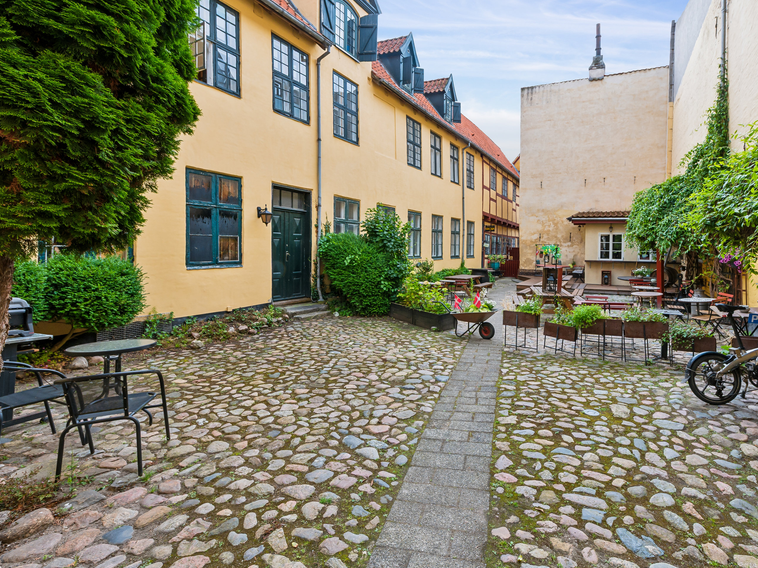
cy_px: 281
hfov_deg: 87.0
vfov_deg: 71.6
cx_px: 442
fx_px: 394
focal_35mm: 18
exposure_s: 1/125
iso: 450
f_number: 13
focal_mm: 16
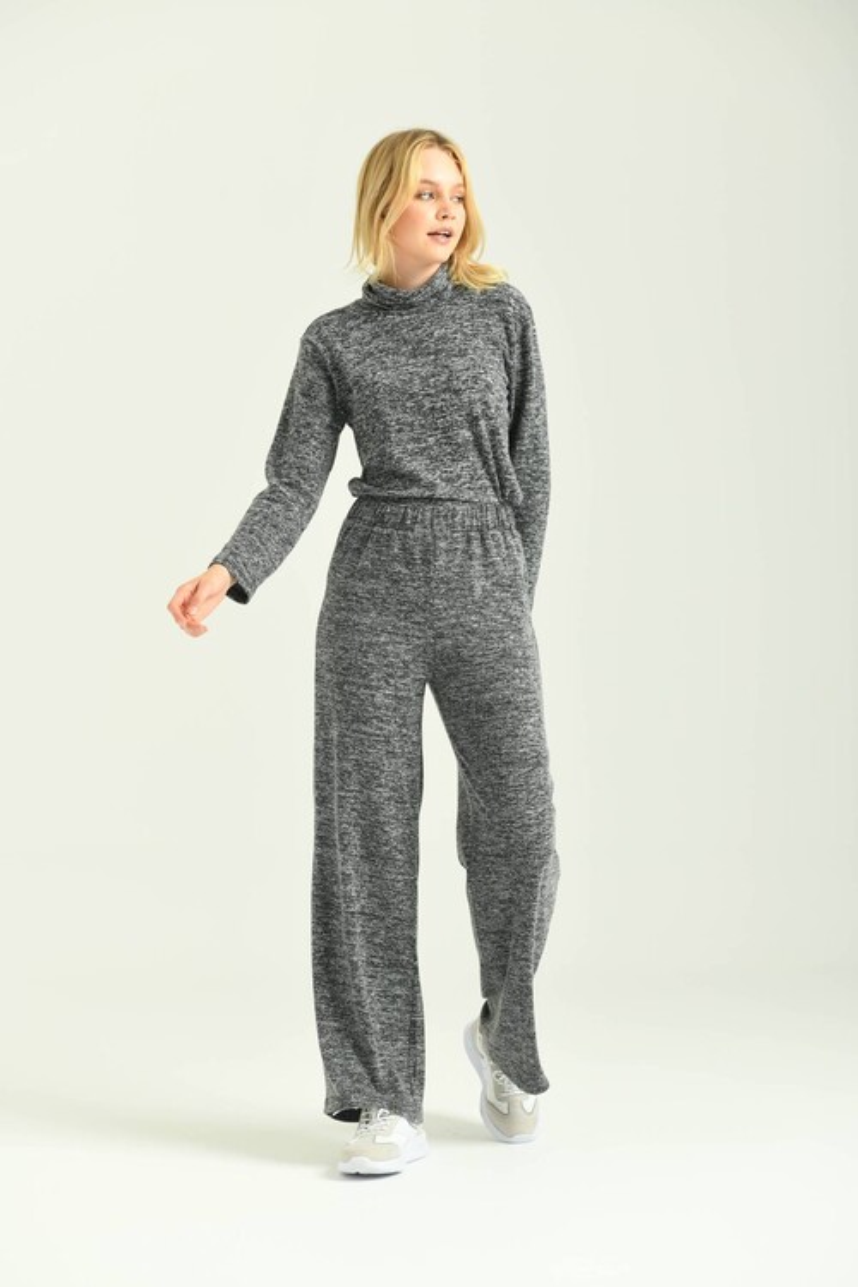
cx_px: 429
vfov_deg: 28.8
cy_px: 644
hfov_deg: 19.5
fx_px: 2502
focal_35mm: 70
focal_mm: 70
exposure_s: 1/160
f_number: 5.6
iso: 125
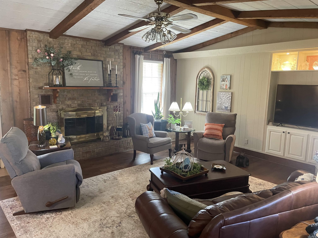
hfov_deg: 67.3
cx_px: 159
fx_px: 239
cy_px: 119
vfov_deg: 53.1
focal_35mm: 26
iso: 400
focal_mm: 4.2
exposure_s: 1/60
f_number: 1.6
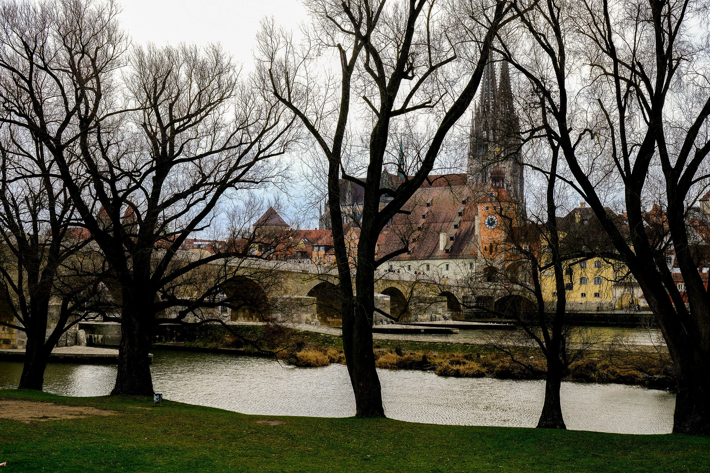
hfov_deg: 43.6
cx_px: 355
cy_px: 236
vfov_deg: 29.9
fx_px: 887
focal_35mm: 45
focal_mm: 30.2
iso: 250
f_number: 9
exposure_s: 1/60
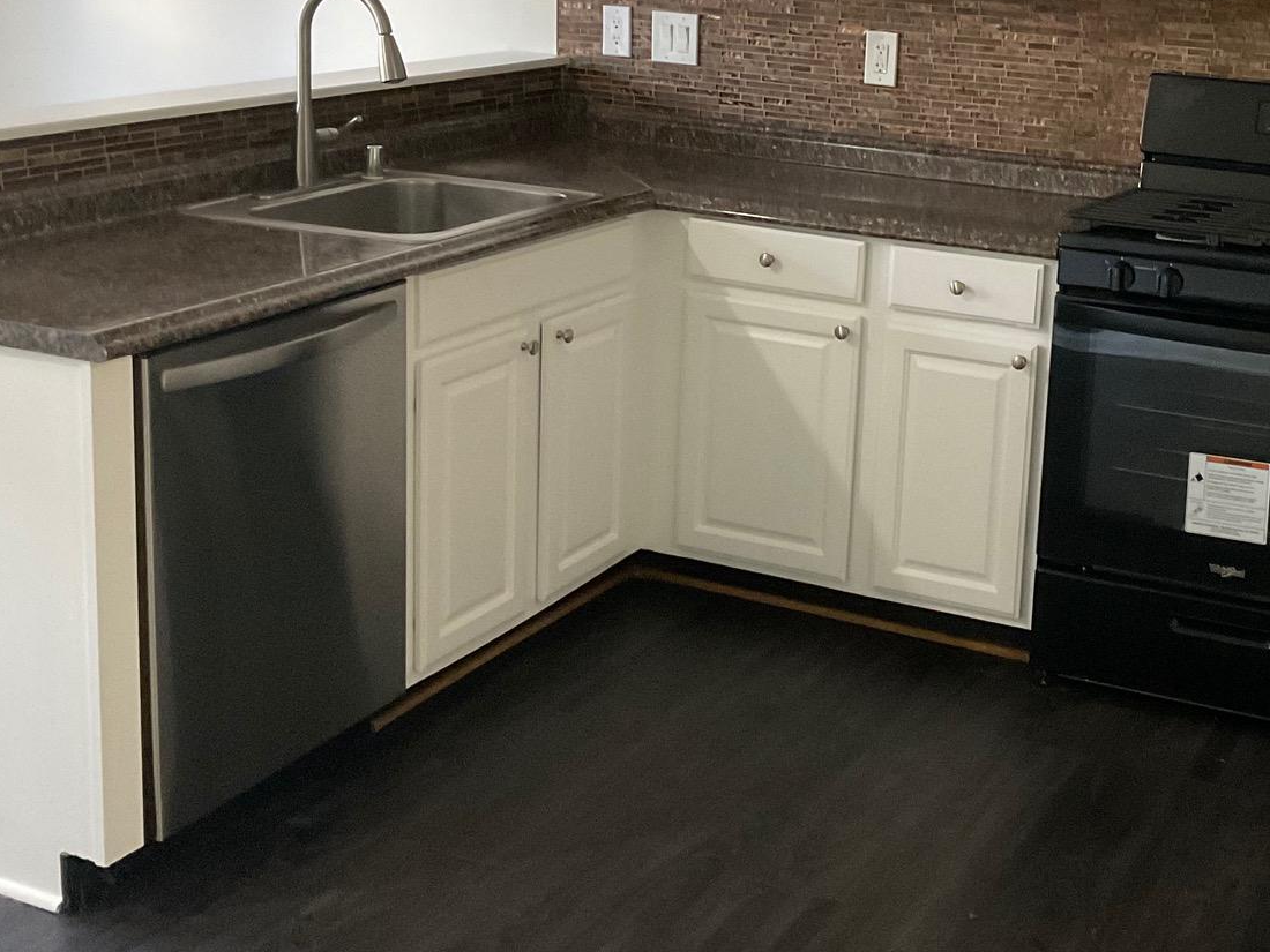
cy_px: 232
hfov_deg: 34.9
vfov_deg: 26.7
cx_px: 919
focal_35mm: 54
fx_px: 1981
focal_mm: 3
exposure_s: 1/60
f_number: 1.8
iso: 250
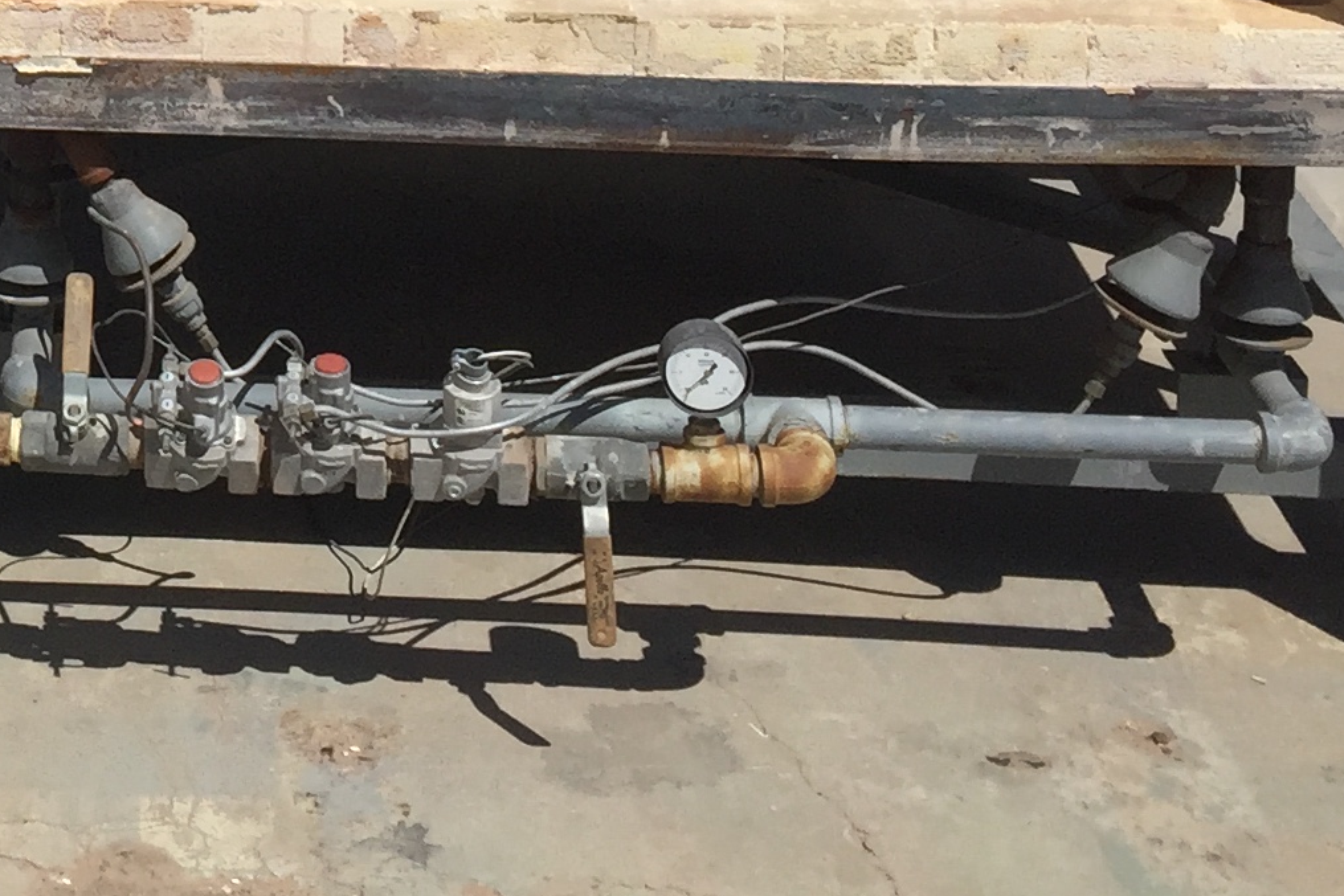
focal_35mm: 97
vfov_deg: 13.1
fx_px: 3622
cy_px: -568
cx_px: -270
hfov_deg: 19.8
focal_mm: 4.15
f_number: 2.2
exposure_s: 1/5650
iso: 32
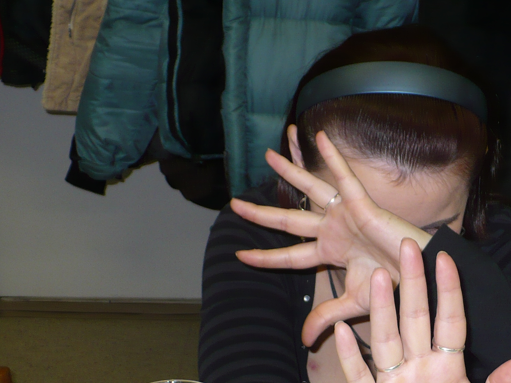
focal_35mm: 77
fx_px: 1137
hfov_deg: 25.0
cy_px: 311
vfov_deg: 18.9
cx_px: 392
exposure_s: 1/30
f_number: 2.8
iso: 100
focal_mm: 6.1
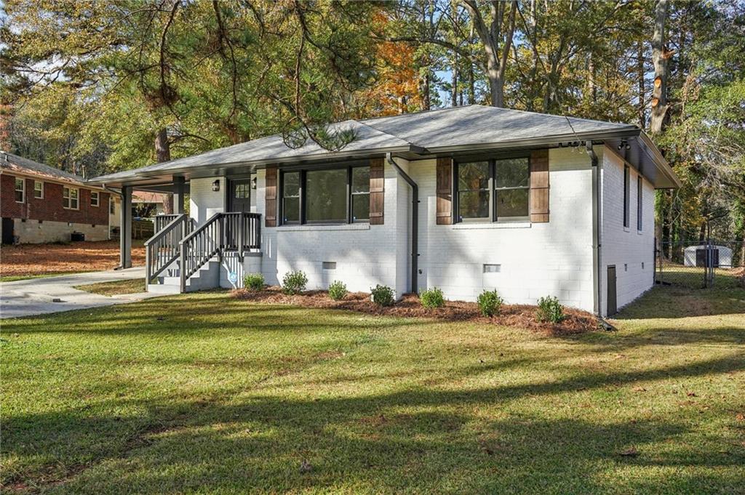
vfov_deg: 45.6
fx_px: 589
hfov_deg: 64.6
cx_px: 372
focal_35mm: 28
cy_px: 248
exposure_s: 1/500
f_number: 8
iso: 800
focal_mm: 28.5
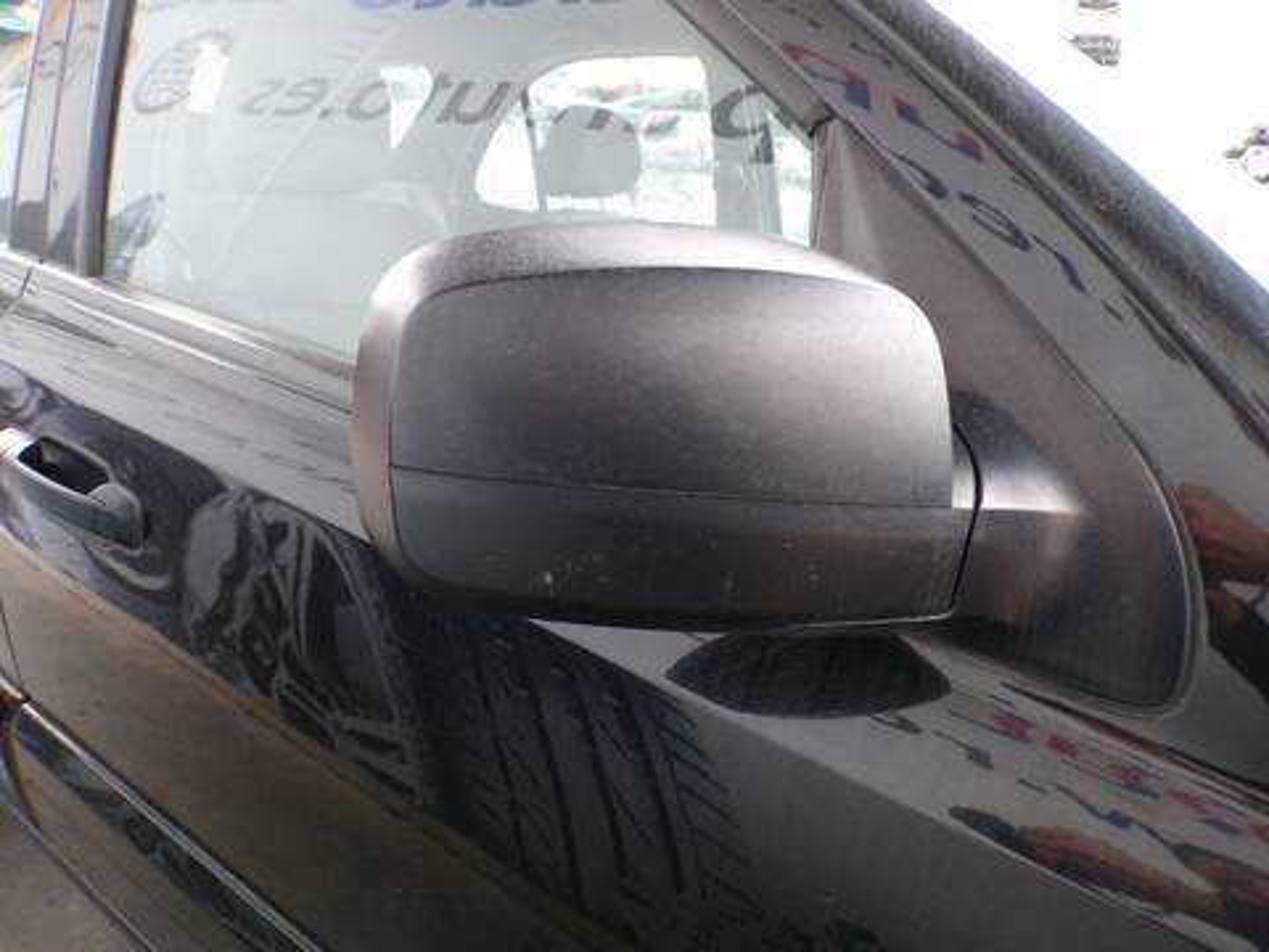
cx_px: 634
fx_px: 880
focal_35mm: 24
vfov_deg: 56.8
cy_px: 476
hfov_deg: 71.6
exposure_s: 1/28
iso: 200
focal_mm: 4.3
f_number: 3
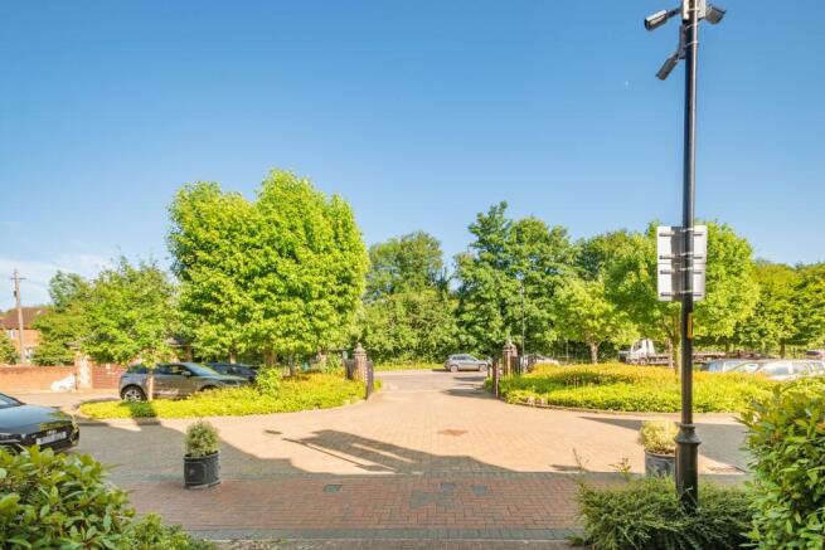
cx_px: 412
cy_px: 275
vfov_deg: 77.4
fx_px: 344
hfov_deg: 100.4
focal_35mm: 15
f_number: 8
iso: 100
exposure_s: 1/160
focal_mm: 10
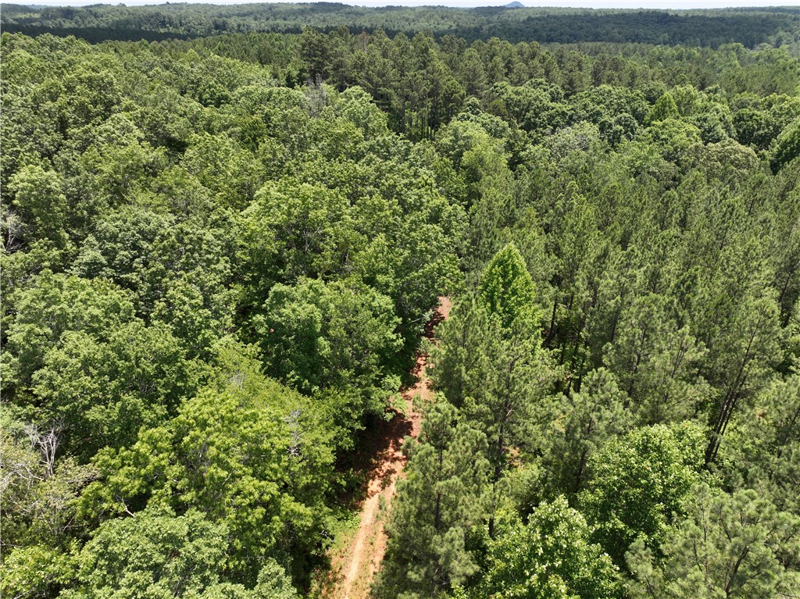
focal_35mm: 24
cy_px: 300
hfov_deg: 71.6
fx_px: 554
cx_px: 400
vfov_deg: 56.8
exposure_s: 1/160
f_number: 2.8
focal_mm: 12.29
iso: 100
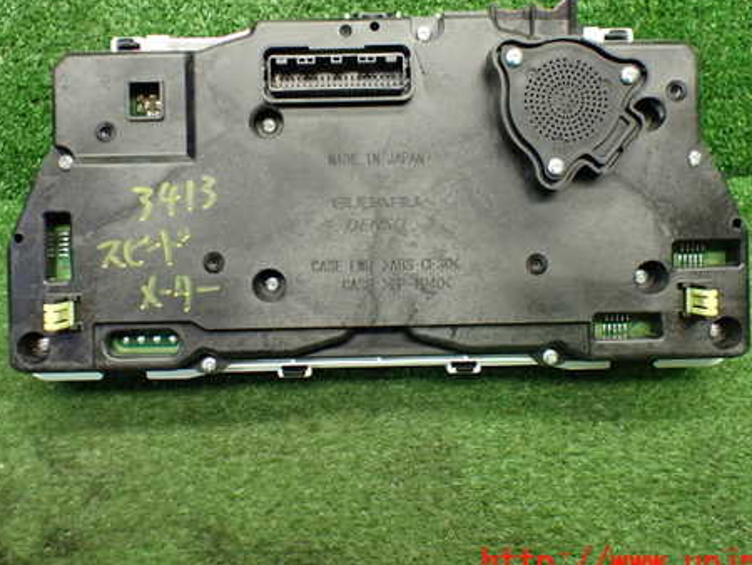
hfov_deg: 46.8
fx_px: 869
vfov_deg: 35.8
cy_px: 209
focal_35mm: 40
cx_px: 358
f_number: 2.3
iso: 800
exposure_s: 1/125
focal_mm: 5.4
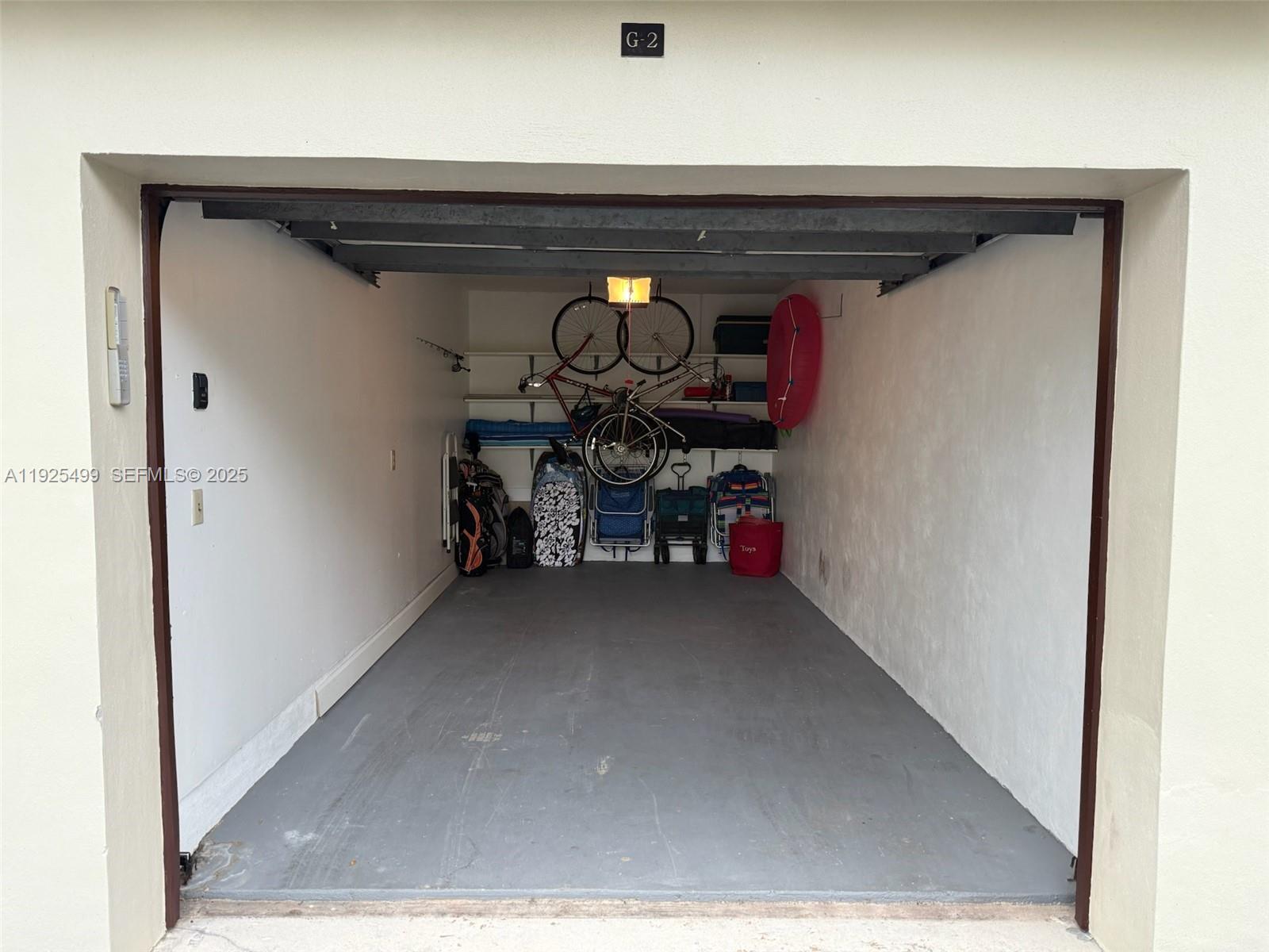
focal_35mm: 24
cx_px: 634
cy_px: 476
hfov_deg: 71.6
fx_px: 880
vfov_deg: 56.8
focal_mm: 6.76
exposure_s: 1/106
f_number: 1.78
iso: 200
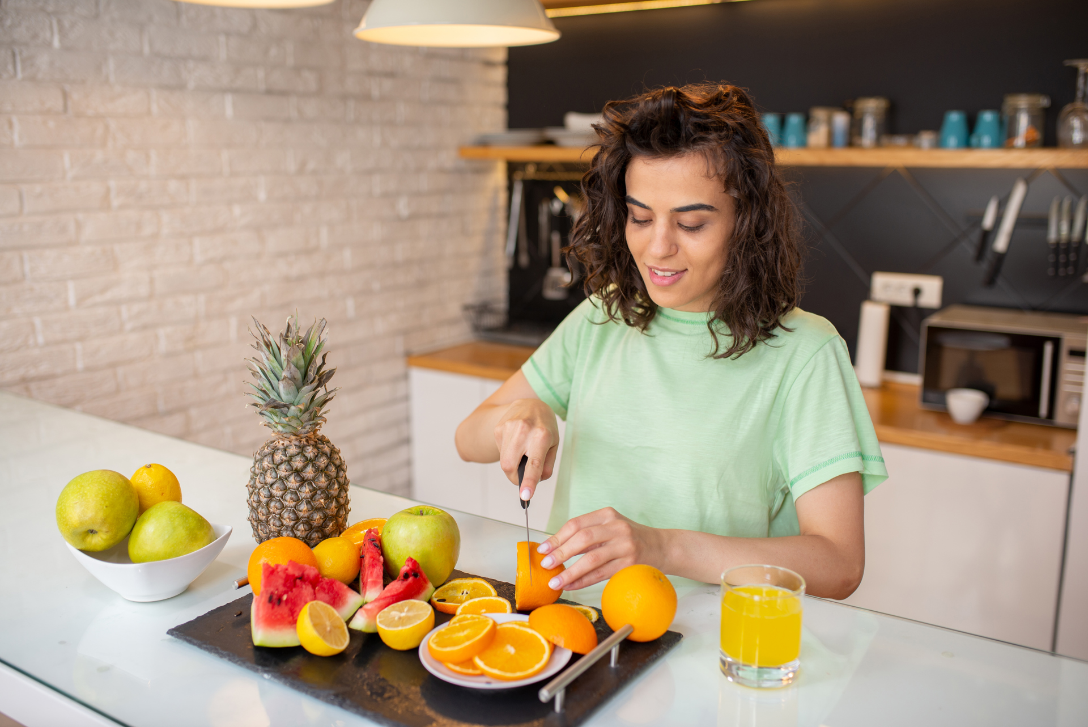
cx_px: 544
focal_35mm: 35
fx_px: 1058
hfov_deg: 54.4
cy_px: 364
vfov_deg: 37.9
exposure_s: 1/160
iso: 160
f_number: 2.2
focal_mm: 35
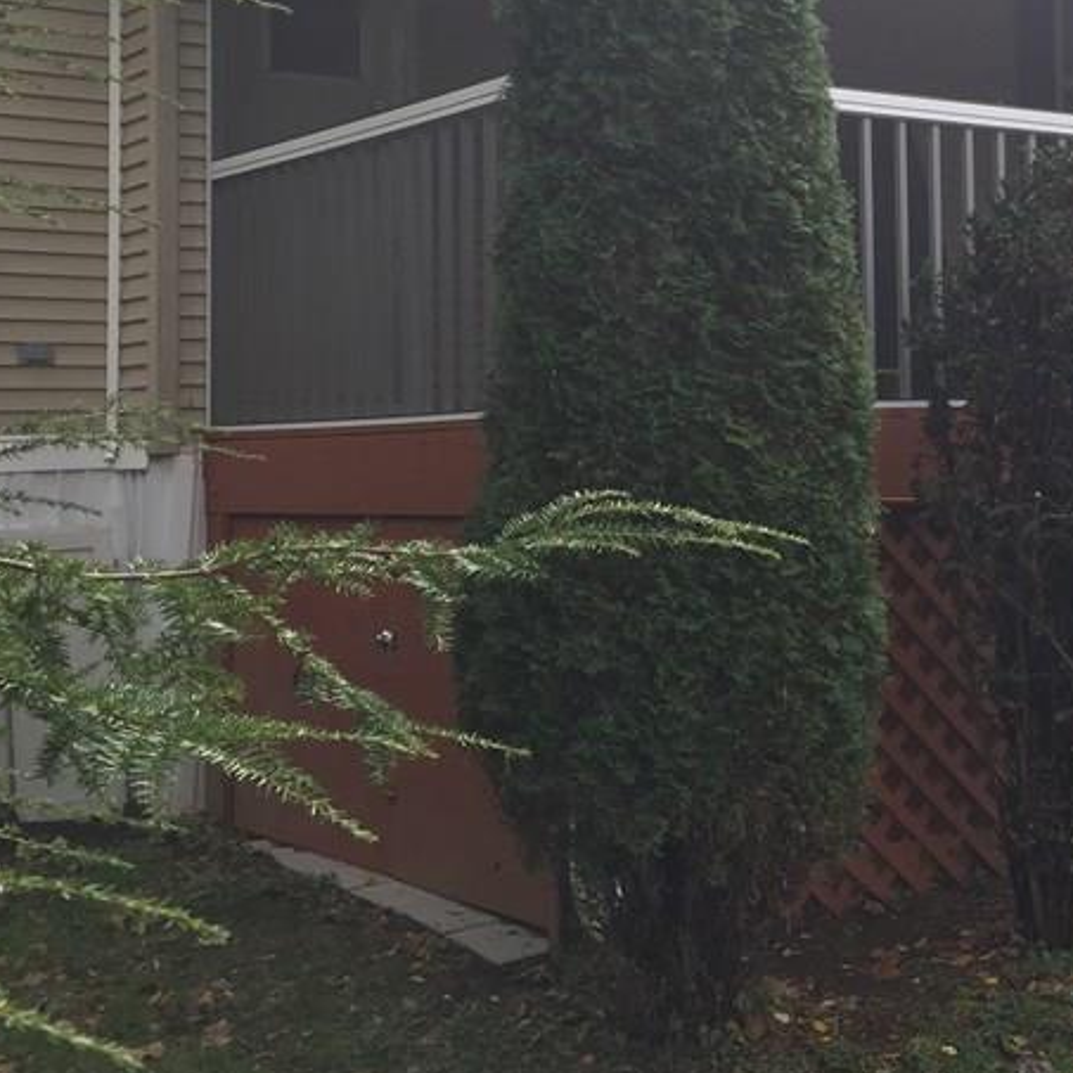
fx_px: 2034
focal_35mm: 58
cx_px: 1033
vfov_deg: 29.3
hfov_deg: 28.1
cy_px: 332
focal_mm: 4.15
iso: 32
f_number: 2.2
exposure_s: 1/608
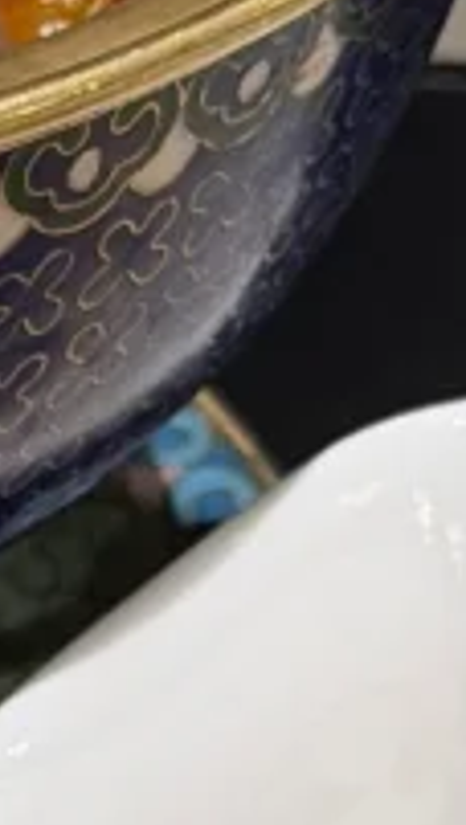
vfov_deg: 5.7
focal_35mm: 372
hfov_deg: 3.2
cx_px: -1067
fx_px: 8151
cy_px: 1478
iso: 125
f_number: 1.78
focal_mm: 6.76
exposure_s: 1/50
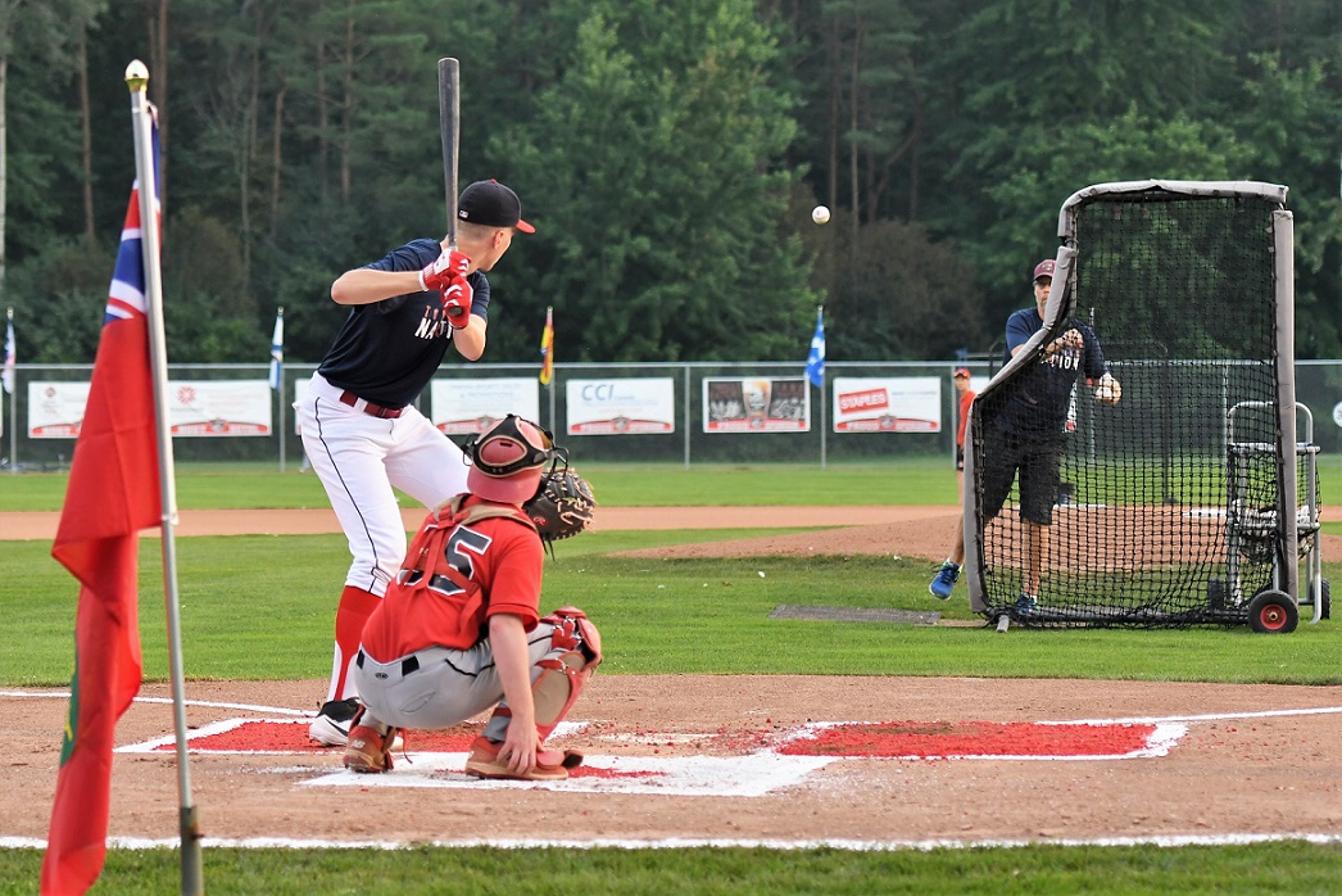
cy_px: 448
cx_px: 671
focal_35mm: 105
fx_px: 3915
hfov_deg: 19.5
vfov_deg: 13.0
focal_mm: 70
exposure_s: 1/1250
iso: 900
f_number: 2.8
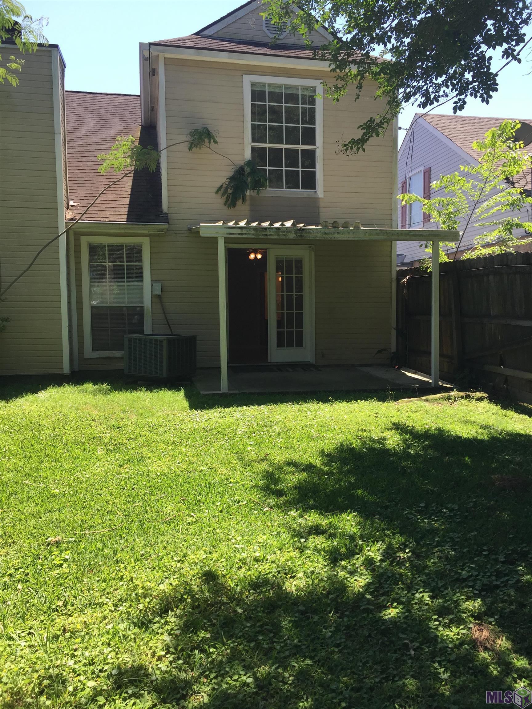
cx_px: 266
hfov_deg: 48.2
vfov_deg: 61.7
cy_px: 354
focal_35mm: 29
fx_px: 594
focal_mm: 4.15
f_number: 2.2
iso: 32
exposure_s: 1/618
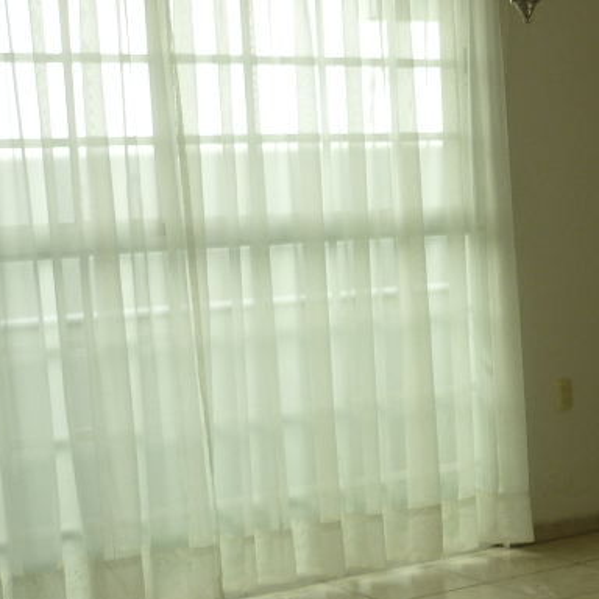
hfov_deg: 20.1
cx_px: 707
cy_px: 385
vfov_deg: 21.3
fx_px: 1586
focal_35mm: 81
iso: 80
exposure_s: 1/160
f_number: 2.8
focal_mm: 5.5
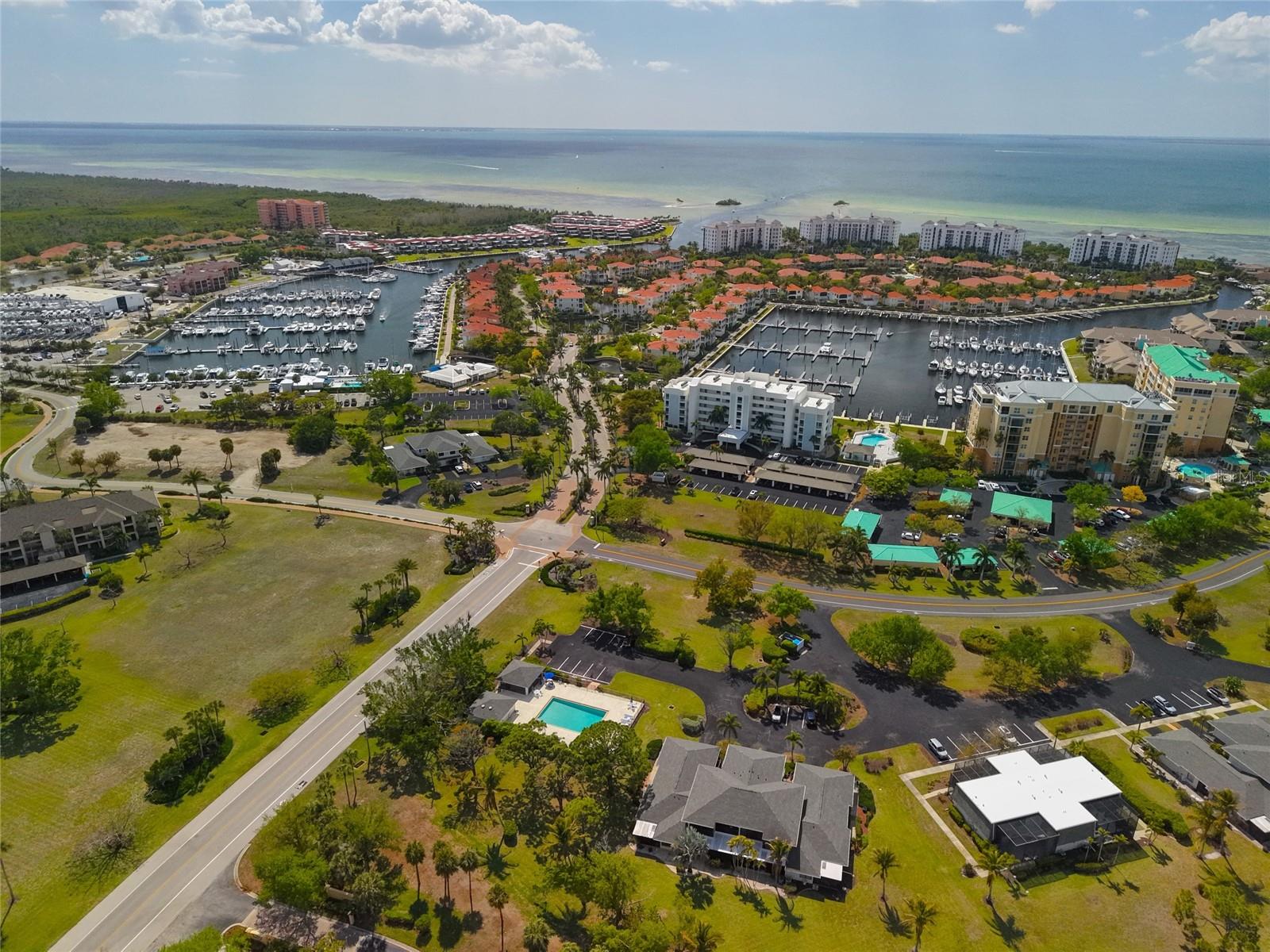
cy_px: 476
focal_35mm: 24
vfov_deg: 56.8
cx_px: 635
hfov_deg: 71.6
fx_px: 881
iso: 800
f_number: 1.8
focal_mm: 8.67
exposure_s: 1/8000
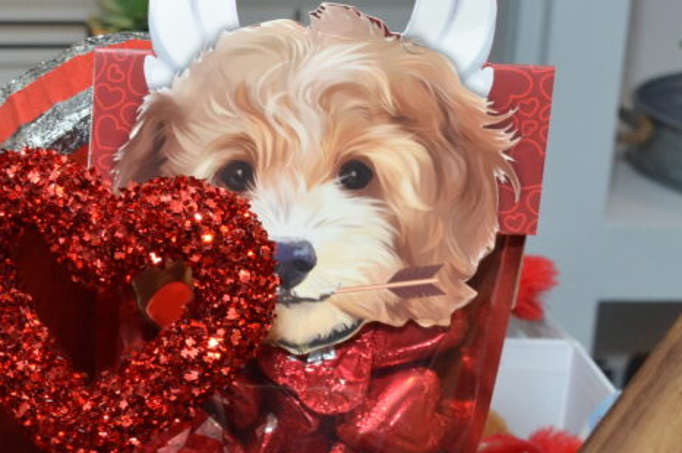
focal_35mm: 128
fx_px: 2421
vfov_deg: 10.5
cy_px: 498
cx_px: -113
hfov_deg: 15.5
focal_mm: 34
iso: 1250
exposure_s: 1/125
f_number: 11
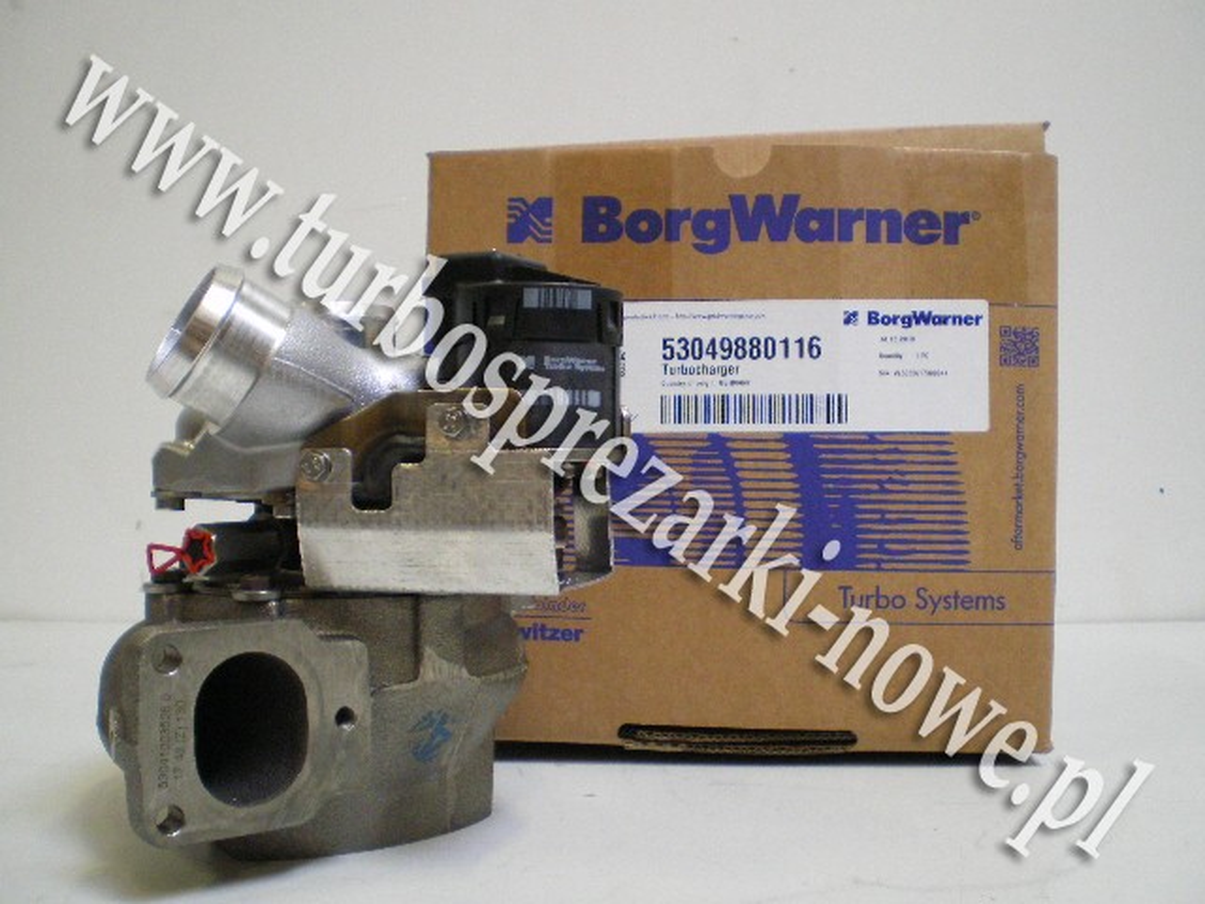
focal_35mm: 38
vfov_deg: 37.7
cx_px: 602
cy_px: 452
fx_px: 1323
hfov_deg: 49.0
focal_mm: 6.3
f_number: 3.1
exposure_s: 1/15
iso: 400
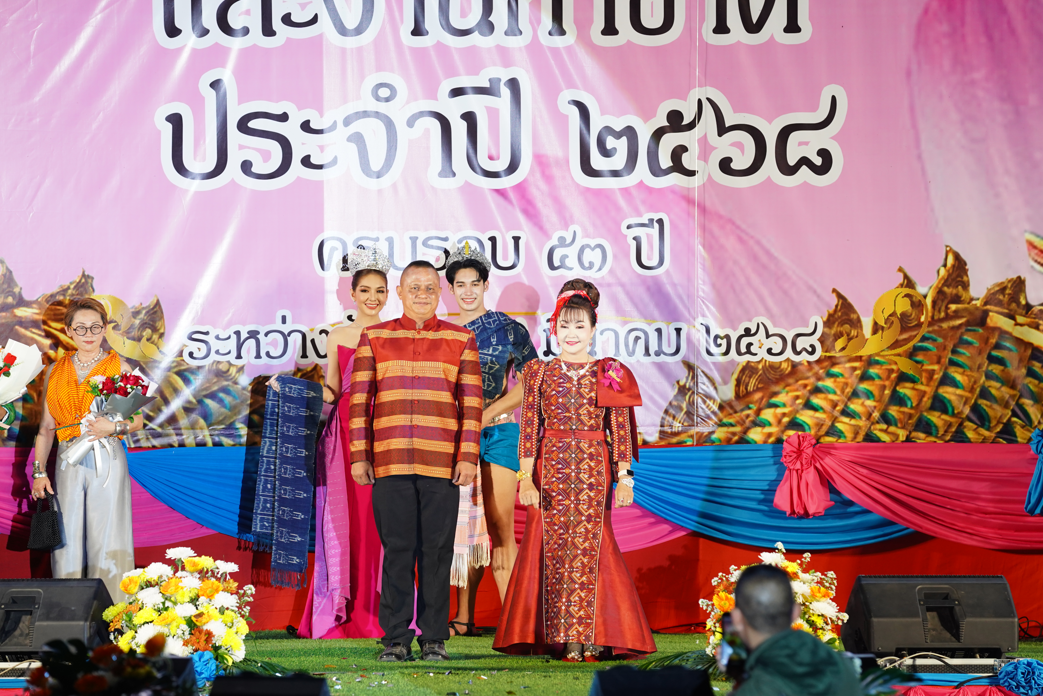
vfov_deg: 7.2
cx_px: 510
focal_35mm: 191
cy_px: 371
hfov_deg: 10.8
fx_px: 5533
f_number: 4
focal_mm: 174
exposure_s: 1/200
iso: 1000
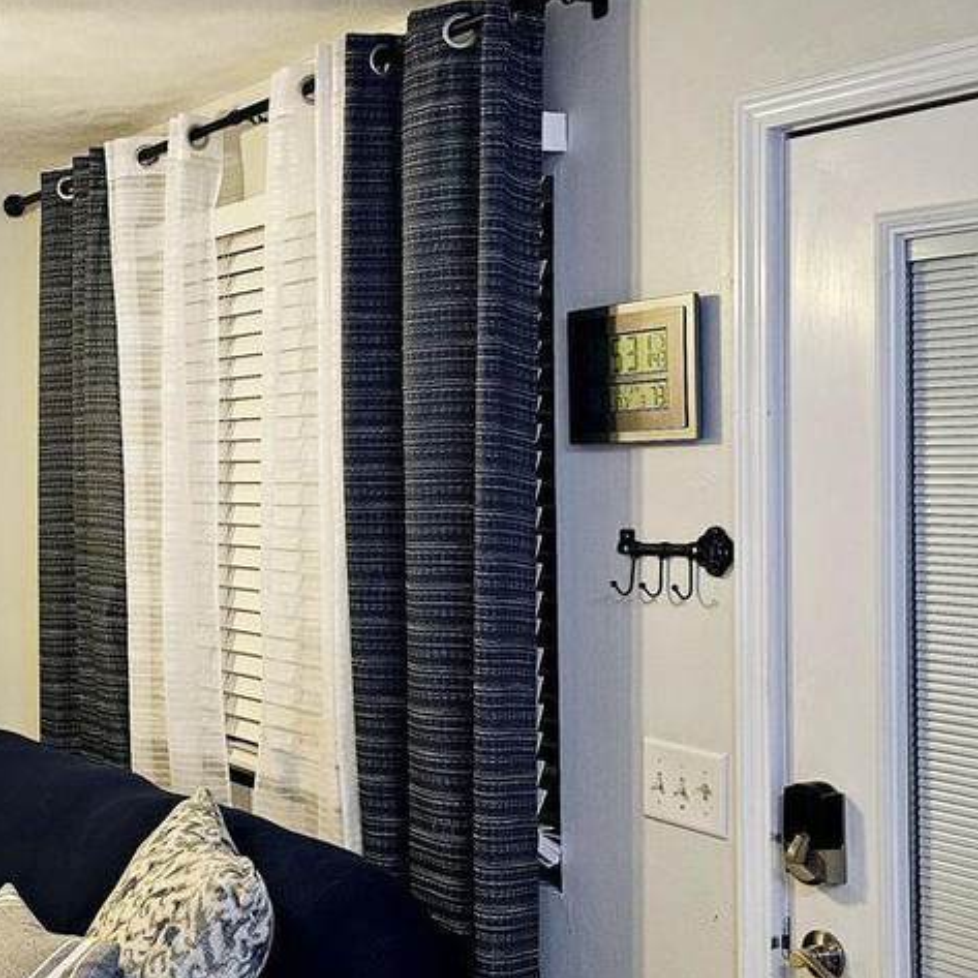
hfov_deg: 29.5
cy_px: 422
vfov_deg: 31.0
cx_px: 54
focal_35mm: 55
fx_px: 1758
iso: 400
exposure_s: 1/120
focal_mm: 6.3
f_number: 1.7
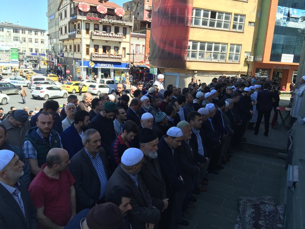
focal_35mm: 29
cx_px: 152
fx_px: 255
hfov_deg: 61.7
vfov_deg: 48.2
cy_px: 114
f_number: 2.2
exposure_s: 1/638
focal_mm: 4.15
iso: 32
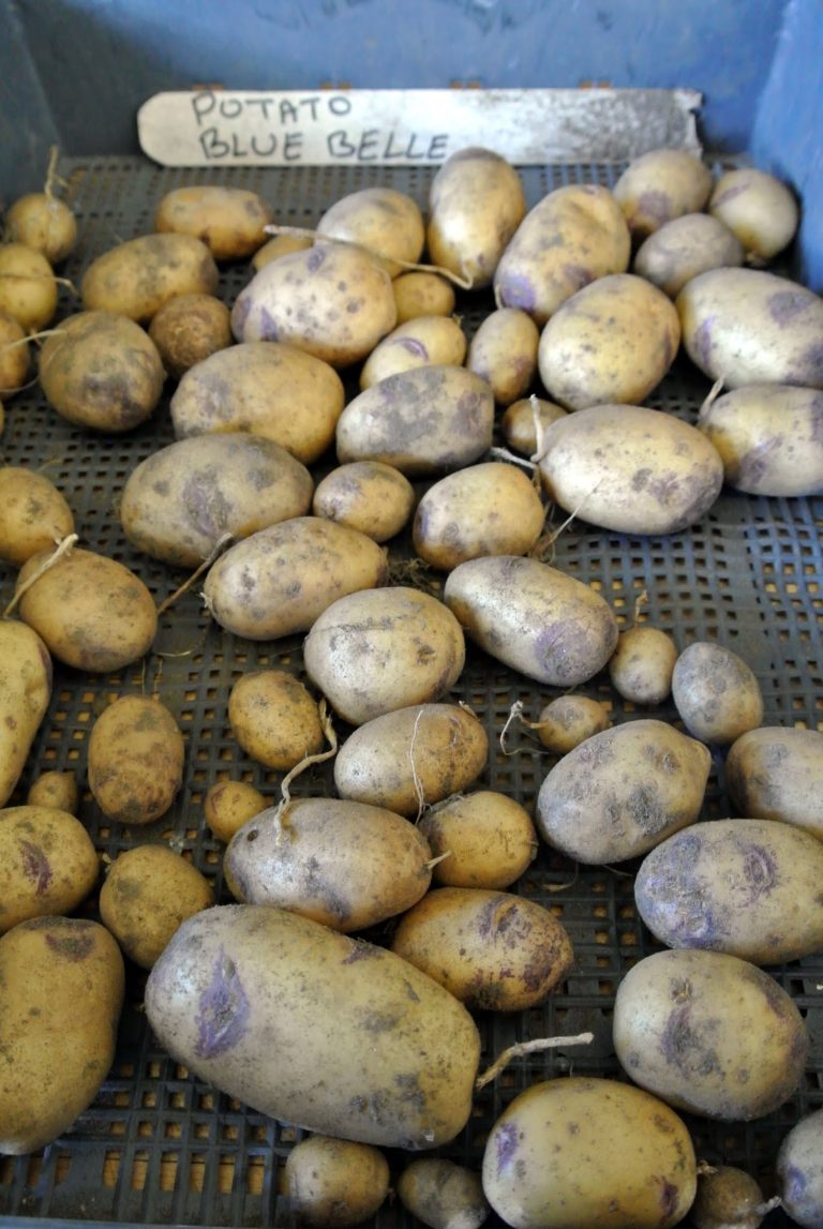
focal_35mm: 32
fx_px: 1094
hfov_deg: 41.2
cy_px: 614
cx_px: 412
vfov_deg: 58.7
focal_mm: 12.2
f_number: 3.8
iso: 800
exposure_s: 1/10
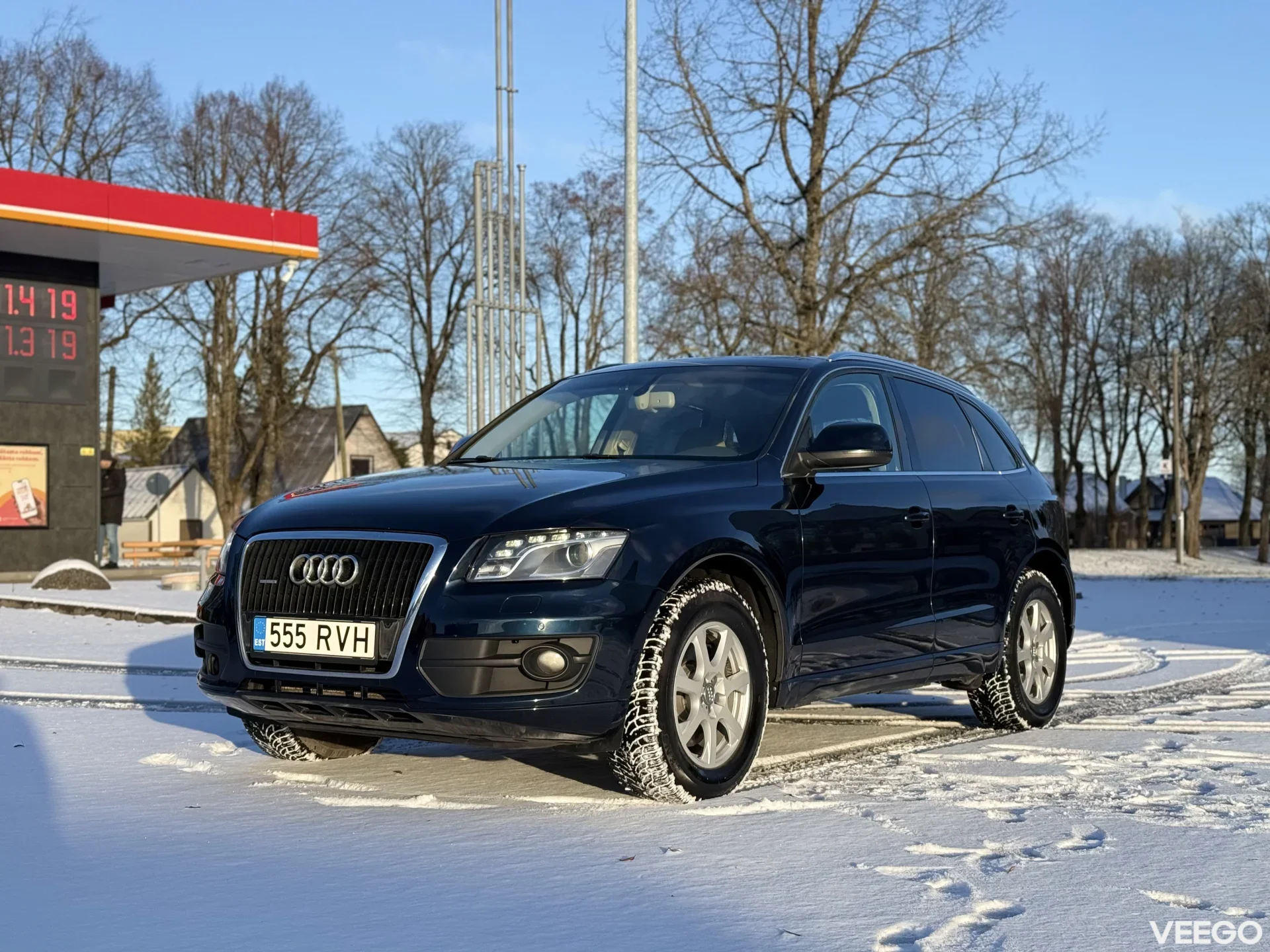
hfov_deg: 39.7
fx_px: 1761
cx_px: 635
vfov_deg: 30.3
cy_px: 476
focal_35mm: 48
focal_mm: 6.76
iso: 100
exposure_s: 1/2033
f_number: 1.78
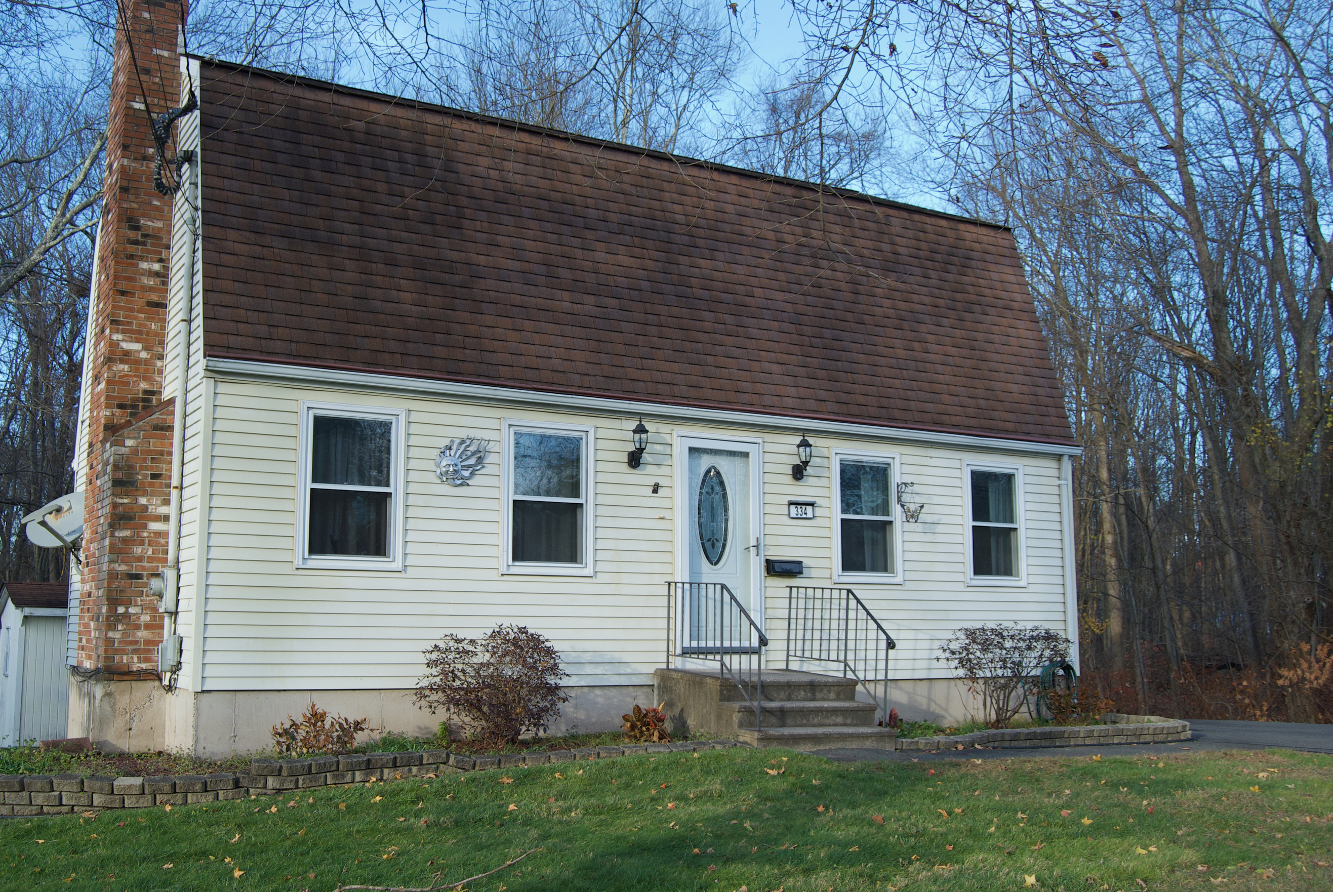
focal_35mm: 35
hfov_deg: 54.2
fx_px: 1297
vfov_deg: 37.9
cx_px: 569
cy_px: 454
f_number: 5.6
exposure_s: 1/125
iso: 180
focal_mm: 20
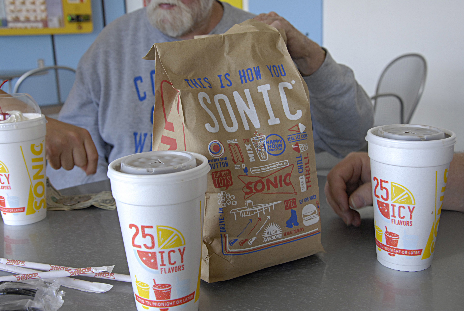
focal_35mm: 42
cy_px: 150
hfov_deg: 46.3
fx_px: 542
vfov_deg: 32.0
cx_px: 232
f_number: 5
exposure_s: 1/100
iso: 400
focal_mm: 26
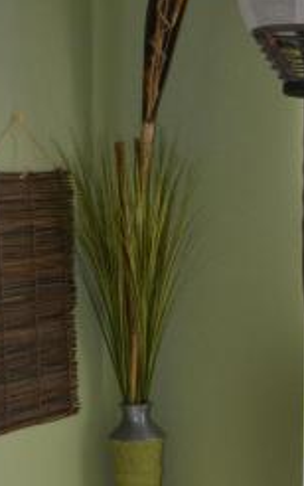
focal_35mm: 105
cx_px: 319
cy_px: 332
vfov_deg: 19.7
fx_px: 1390
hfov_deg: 12.3
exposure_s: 1/125
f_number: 4
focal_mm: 22
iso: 400
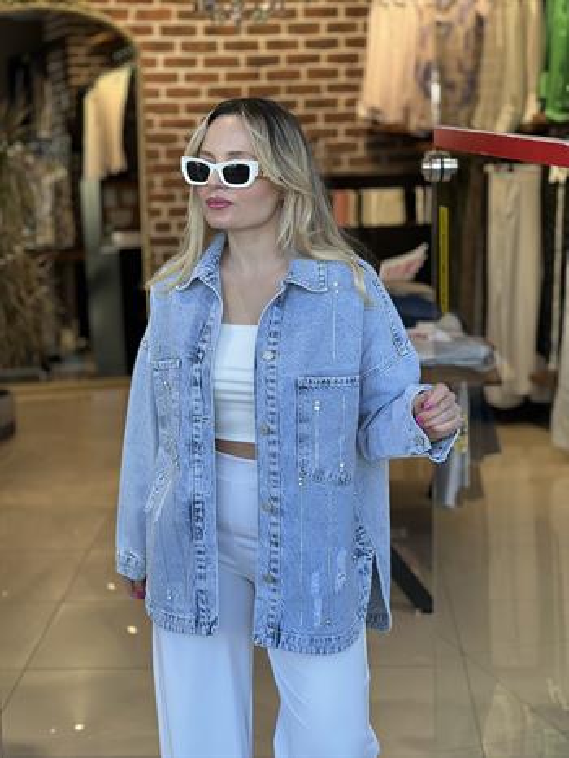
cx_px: 284
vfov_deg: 25.3
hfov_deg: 19.2
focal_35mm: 77
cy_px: 379
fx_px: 1686
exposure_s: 1/100
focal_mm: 9
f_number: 2.8
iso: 40
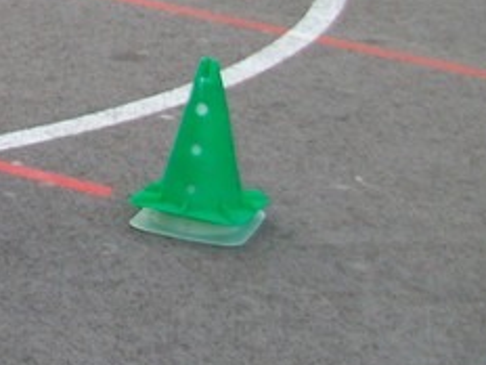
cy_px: -212
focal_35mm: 137
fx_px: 1923
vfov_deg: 10.4
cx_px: -425
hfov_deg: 12.9
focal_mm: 5.7
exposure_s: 1/125
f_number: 2.9
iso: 88
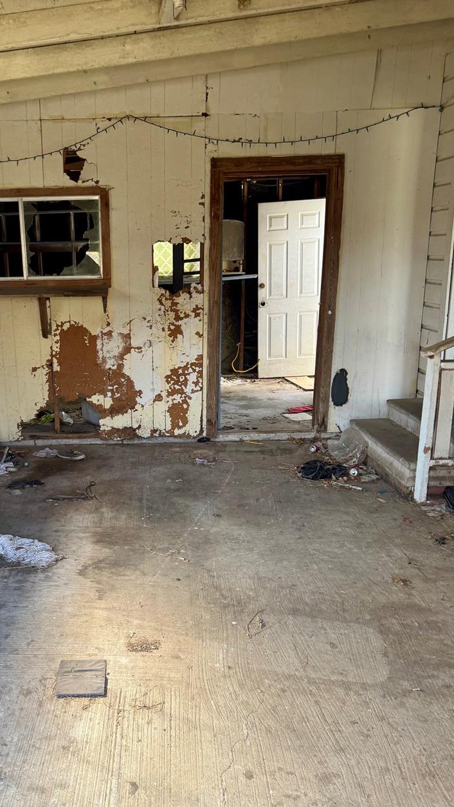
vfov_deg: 60.8
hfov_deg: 36.1
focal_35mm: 32
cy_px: 454
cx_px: 135
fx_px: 685
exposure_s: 1/121
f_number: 1.78
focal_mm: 6.76
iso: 125
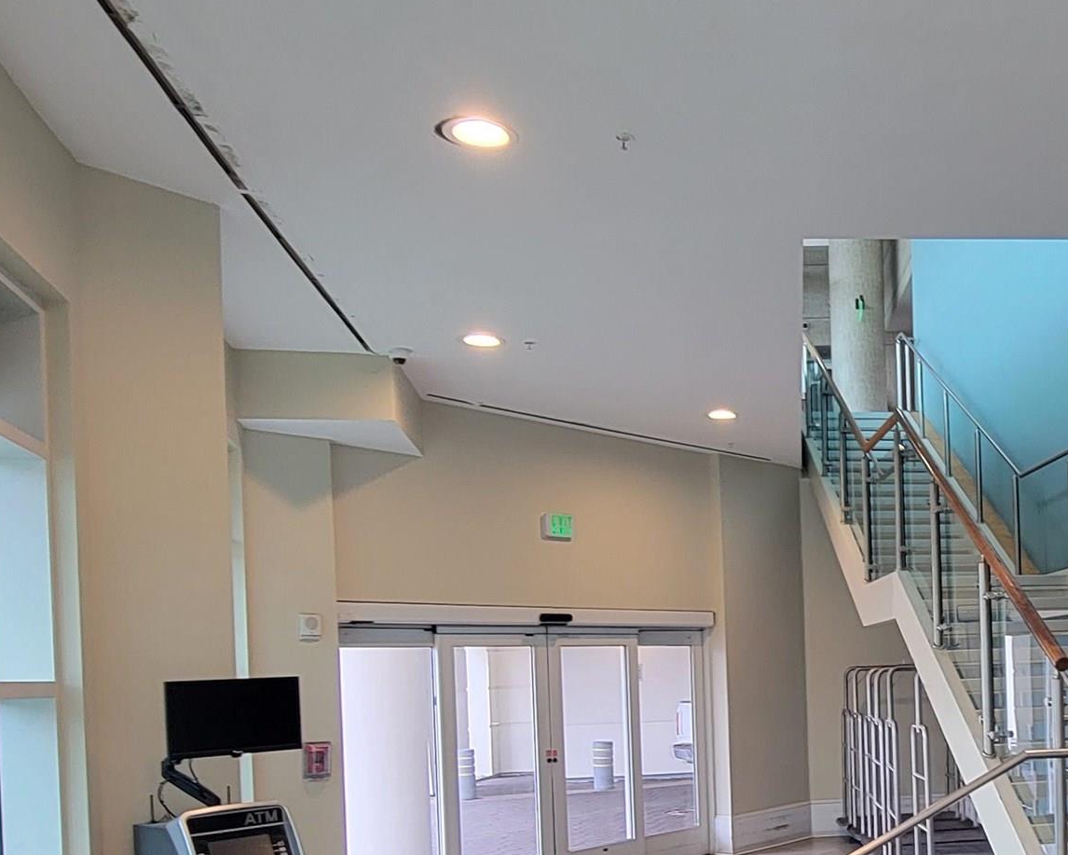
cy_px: 664
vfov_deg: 41.8
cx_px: 929
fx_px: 1075
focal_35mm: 34
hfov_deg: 48.2
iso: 80
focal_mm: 2.2
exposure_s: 1/60
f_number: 2.2
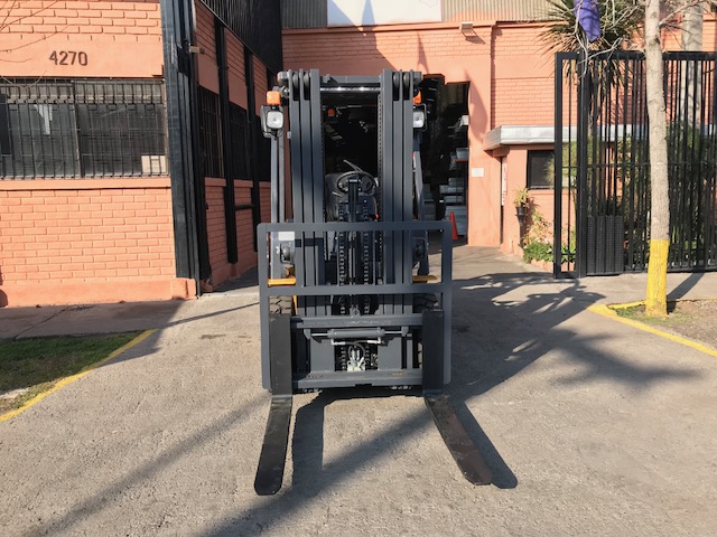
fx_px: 580
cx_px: 358
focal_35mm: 28
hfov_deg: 63.4
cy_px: 268
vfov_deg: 49.7
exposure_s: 1/855
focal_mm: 3.99
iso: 20
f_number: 1.8
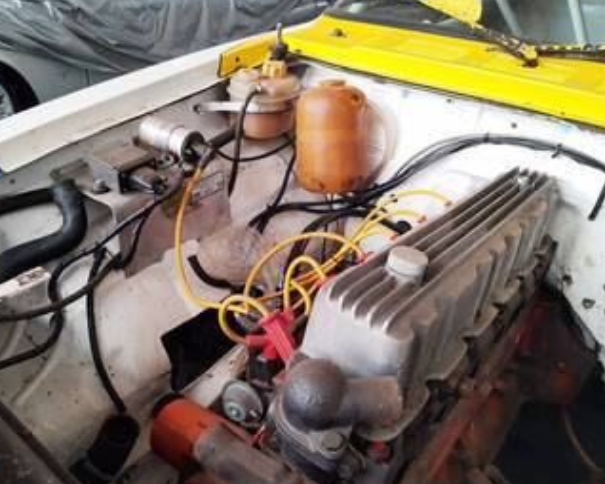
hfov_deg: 62.1
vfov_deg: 51.5
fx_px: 501
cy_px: 243
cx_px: 275
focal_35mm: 28
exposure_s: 1/50
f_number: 1.7
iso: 140
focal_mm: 4.75
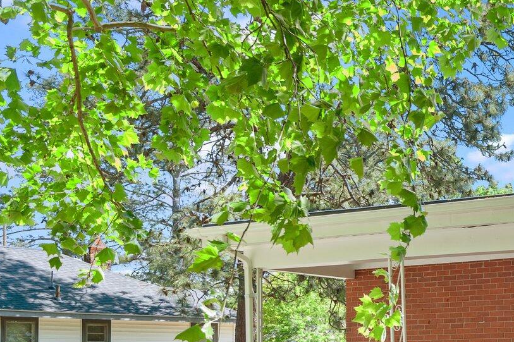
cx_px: 642
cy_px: 266
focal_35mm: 68
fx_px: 970
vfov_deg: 19.8
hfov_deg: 26.0
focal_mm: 27
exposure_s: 1/200
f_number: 6.3
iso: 400
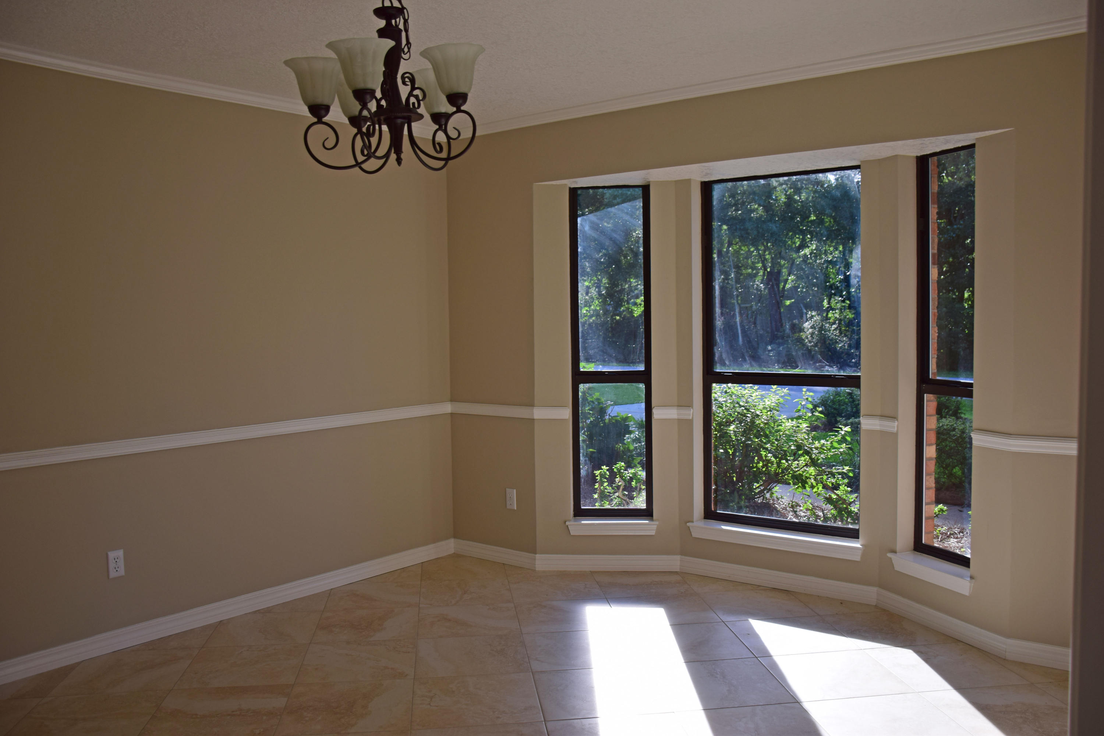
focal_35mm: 30
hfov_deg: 61.9
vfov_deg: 43.6
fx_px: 920
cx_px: 552
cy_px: 368
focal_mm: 20
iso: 100
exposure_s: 1/200
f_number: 3.5
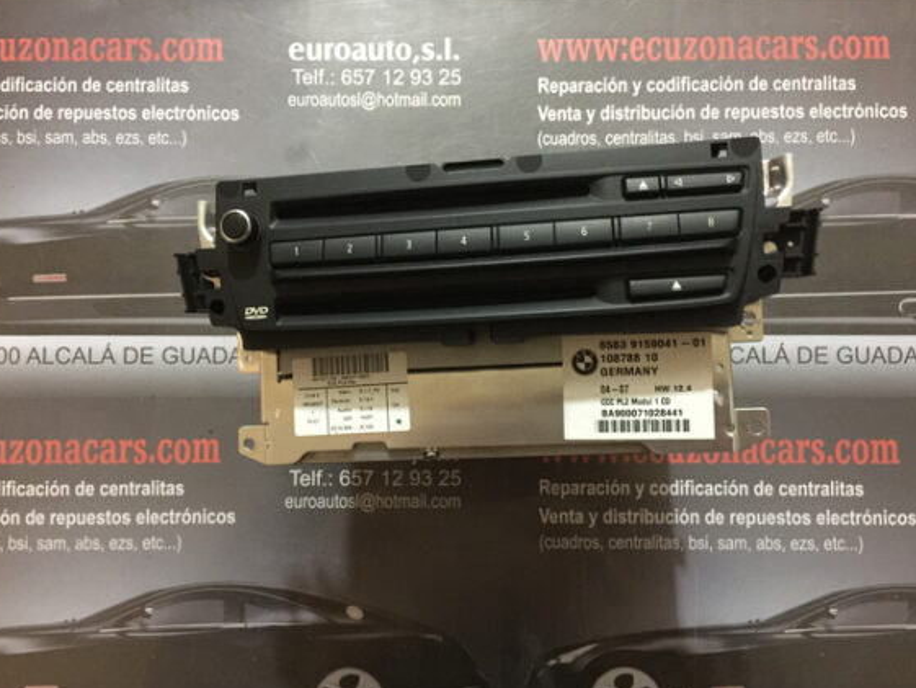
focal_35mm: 31
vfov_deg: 45.4
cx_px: 439
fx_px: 820
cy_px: 360
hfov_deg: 58.3
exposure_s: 1/8
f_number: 2.2
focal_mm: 4.15
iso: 250
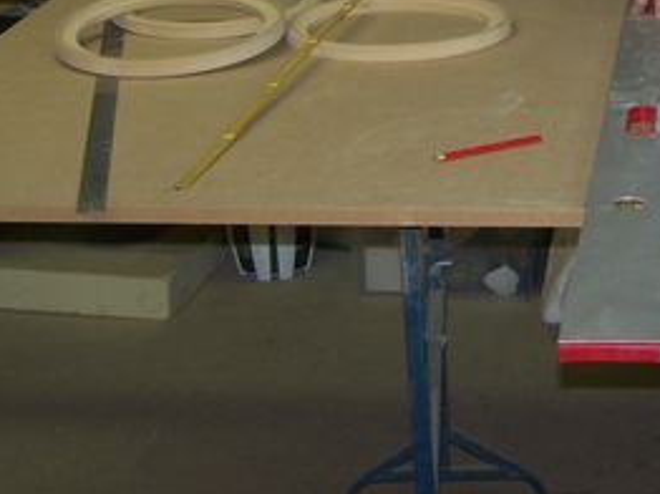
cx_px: 680
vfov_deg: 15.3
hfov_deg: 20.4
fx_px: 1772
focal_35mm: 93
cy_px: -101
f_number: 2.8
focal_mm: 6.3
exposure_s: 1/60
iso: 80
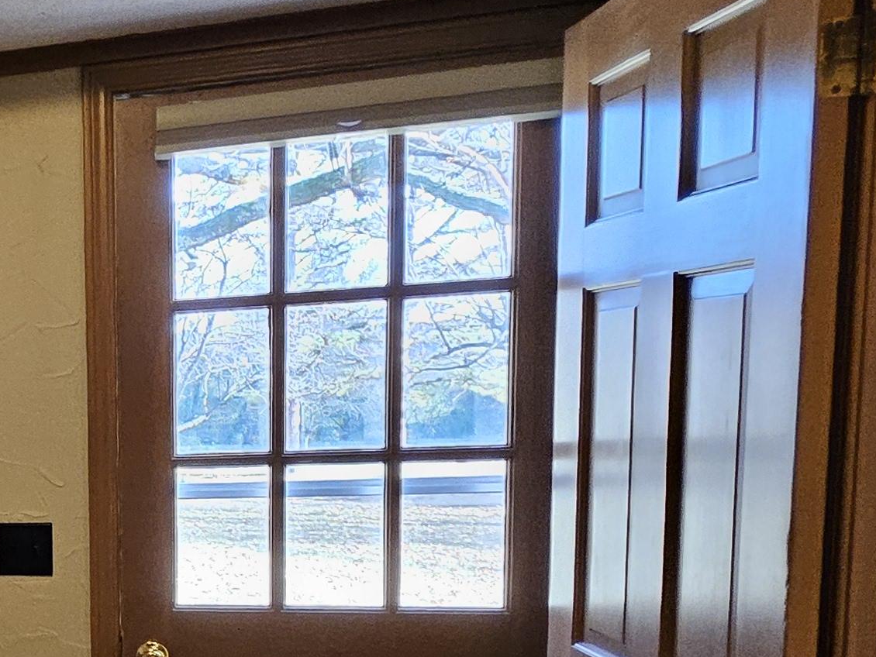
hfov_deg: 31.4
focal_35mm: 46
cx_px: -273
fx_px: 1164
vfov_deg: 30.7
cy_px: 537
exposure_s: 1/60
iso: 320
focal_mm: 1.74
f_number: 2.2
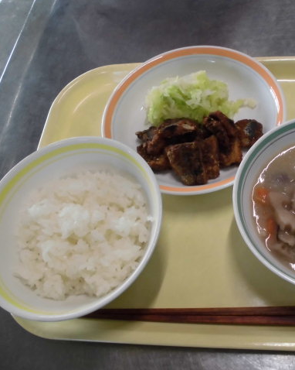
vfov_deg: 52.9
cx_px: 209
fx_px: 371
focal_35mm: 34
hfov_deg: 42.4
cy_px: 185
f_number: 3.5
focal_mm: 4.6
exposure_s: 1/60
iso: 200
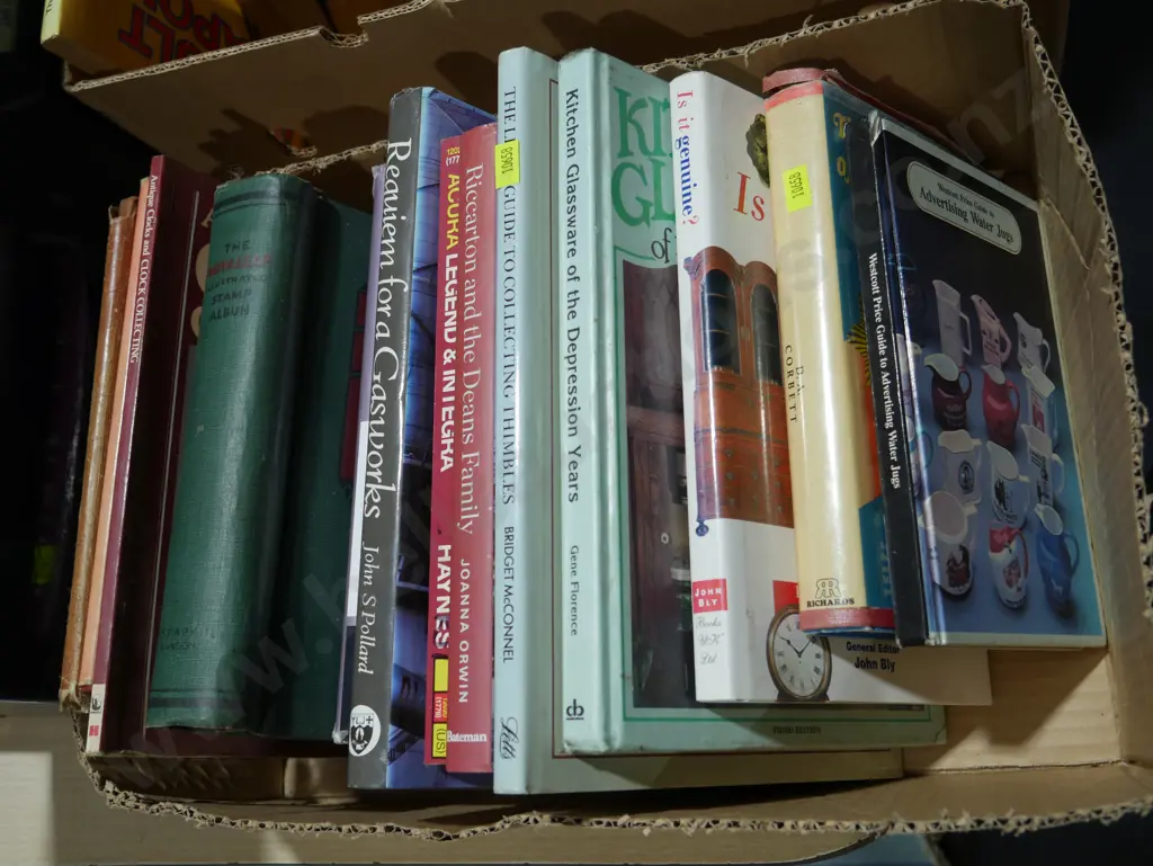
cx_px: 576
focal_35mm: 36
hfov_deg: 51.3
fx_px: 1200
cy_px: 433
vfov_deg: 39.7
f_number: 4
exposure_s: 1/80
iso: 200
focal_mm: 18
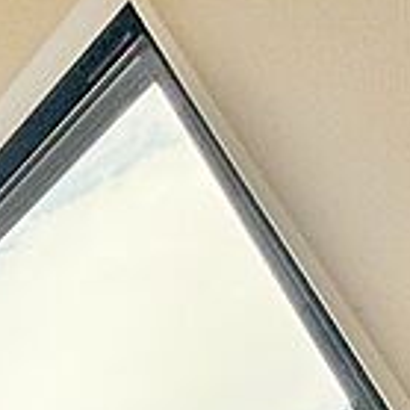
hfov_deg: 17.0
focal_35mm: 55
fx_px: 737
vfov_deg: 23.1
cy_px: 659
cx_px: -493
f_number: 2.2
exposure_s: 1/412
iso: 64
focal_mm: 2.22
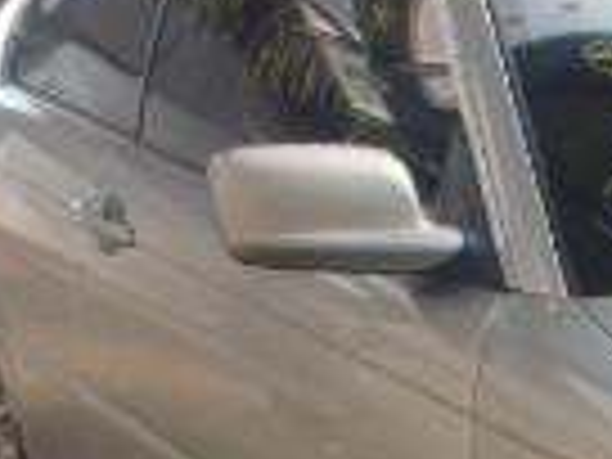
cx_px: 1107
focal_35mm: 132
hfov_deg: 13.4
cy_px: 616
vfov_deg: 10.9
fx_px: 2334
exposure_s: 1/100
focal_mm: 5
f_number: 3.9
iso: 125
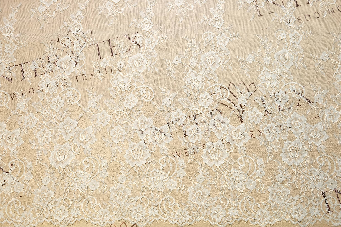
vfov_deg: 36.9
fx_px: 341
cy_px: 114
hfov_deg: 53.1
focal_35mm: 36
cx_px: 170
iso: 200
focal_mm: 24.3
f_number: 4
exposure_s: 1/140
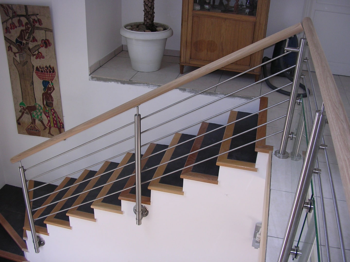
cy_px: 131
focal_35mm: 38
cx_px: 175
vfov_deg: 37.7
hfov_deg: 49.0
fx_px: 384
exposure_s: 1/30
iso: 100
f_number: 2.8
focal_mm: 5.8
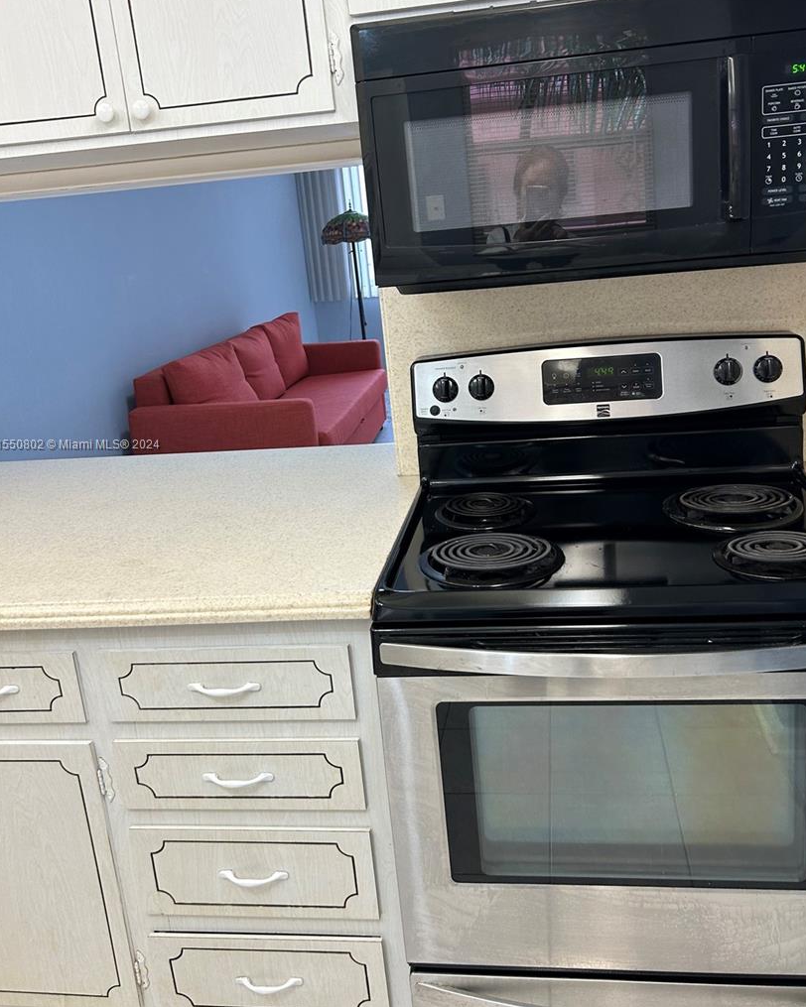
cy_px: 445
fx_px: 895
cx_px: 425
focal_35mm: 30
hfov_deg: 48.5
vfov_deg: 58.6
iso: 100
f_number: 1.5
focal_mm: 5.7
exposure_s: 1/120
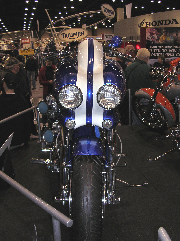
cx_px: 90
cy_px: 120
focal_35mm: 38
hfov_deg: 37.7
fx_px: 263
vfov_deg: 49.0
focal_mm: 5.8
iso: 100
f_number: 2.8
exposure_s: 1/60.1
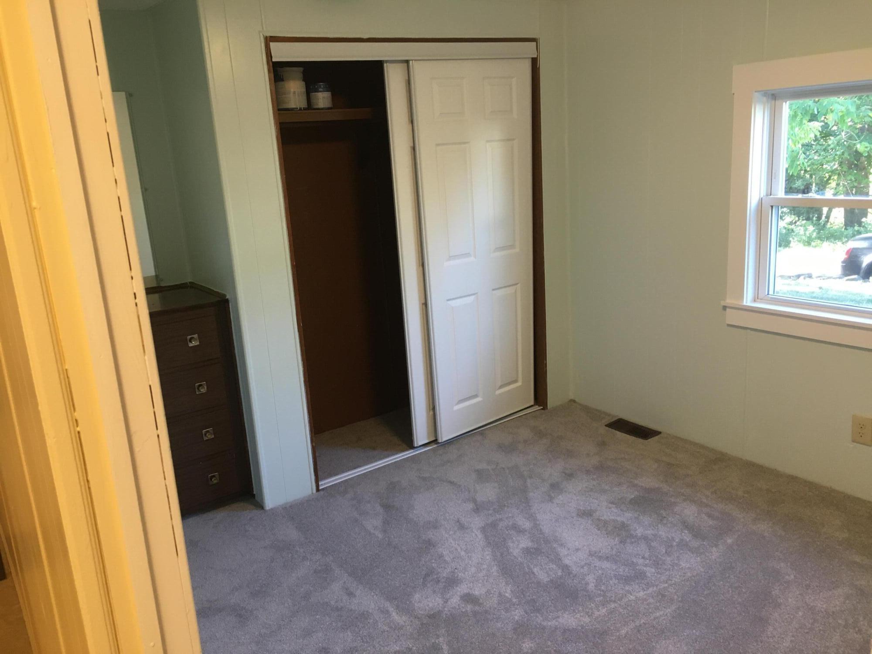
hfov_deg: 61.7
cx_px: 436
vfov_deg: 48.2
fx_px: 731
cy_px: 327
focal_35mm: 29
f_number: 2.2
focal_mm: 4.15
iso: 100
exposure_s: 1/30
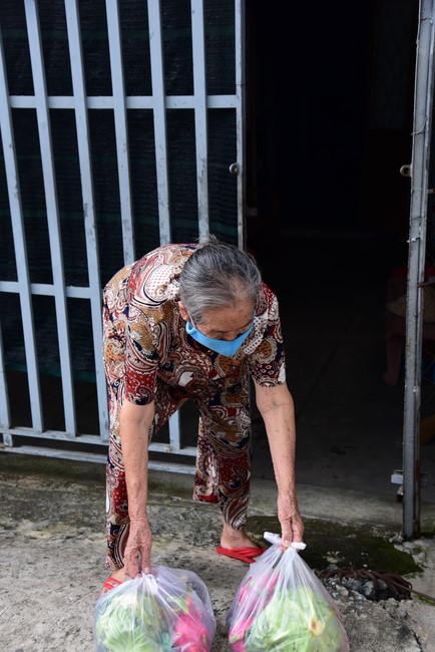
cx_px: 218
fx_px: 869
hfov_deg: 28.1
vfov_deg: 41.1
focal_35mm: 48
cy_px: 326
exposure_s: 1/160
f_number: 7.1
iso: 320
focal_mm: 48
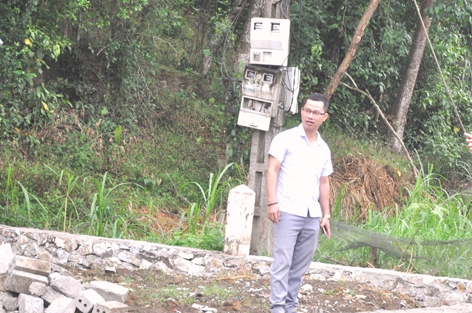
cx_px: 354
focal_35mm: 158
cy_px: 199
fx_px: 2069
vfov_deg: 8.7
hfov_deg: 13.0
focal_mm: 70
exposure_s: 1/125
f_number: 5.3
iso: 400
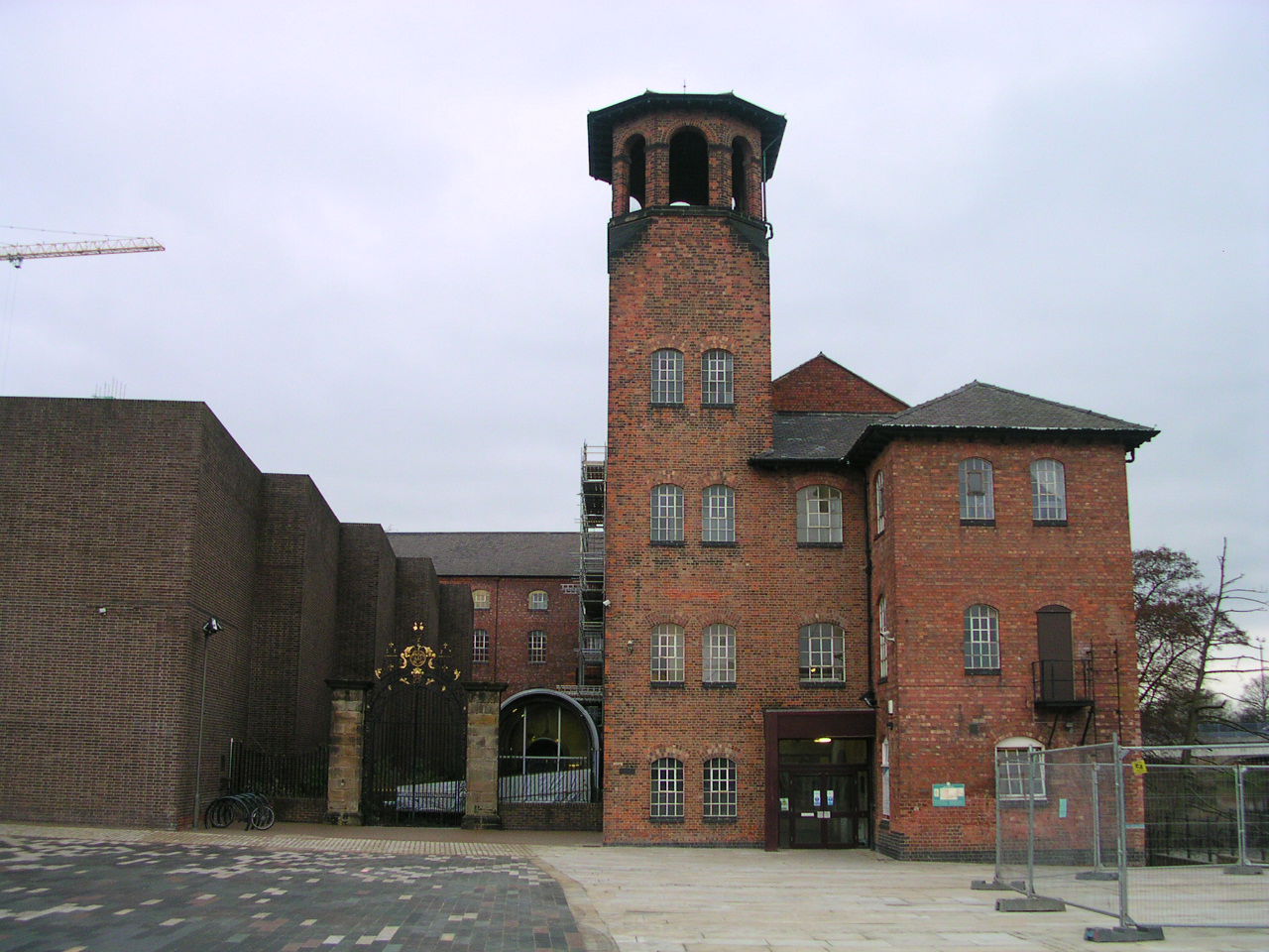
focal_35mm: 37
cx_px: 634
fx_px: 1356
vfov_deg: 38.7
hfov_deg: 50.1
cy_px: 476
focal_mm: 5.6
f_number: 2.7
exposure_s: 1/74.4
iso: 100
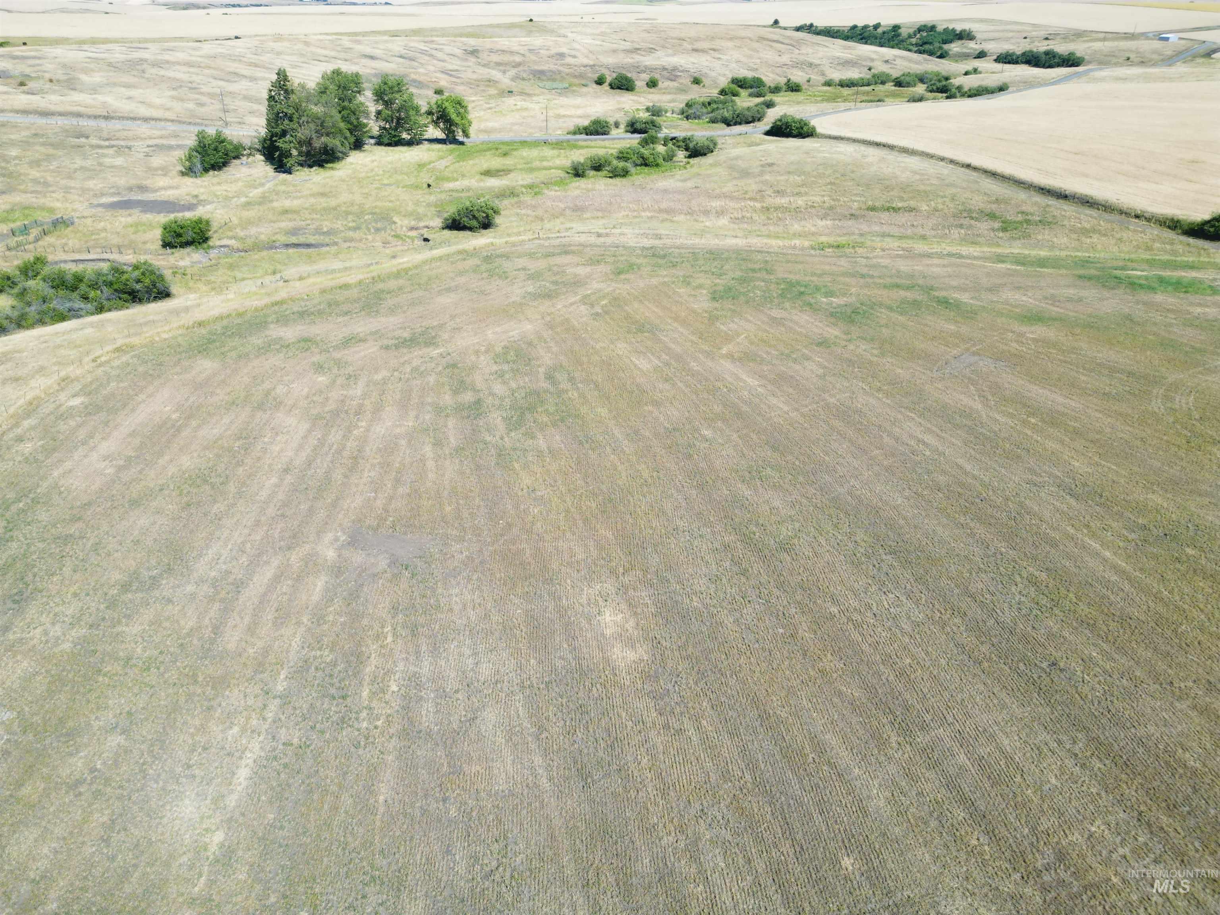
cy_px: 458
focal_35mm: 24
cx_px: 610
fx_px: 846
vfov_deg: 56.8
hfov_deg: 71.6
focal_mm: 6.72
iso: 100
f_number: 1.7
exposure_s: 1/2500
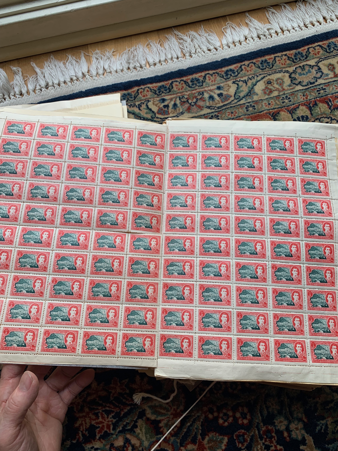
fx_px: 338
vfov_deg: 67.3
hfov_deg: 53.1
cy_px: 226
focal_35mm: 26
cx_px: 169
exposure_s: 1/121
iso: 32
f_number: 1.8
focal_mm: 4.25
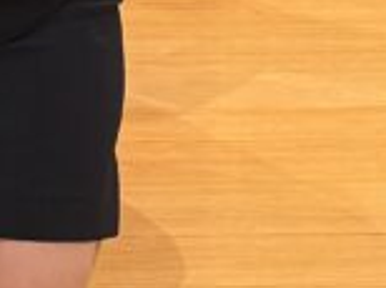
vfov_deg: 8.0
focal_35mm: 160
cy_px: -548
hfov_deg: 11.1
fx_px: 1781
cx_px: -426
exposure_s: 1/50
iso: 250
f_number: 1.78
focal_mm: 6.76
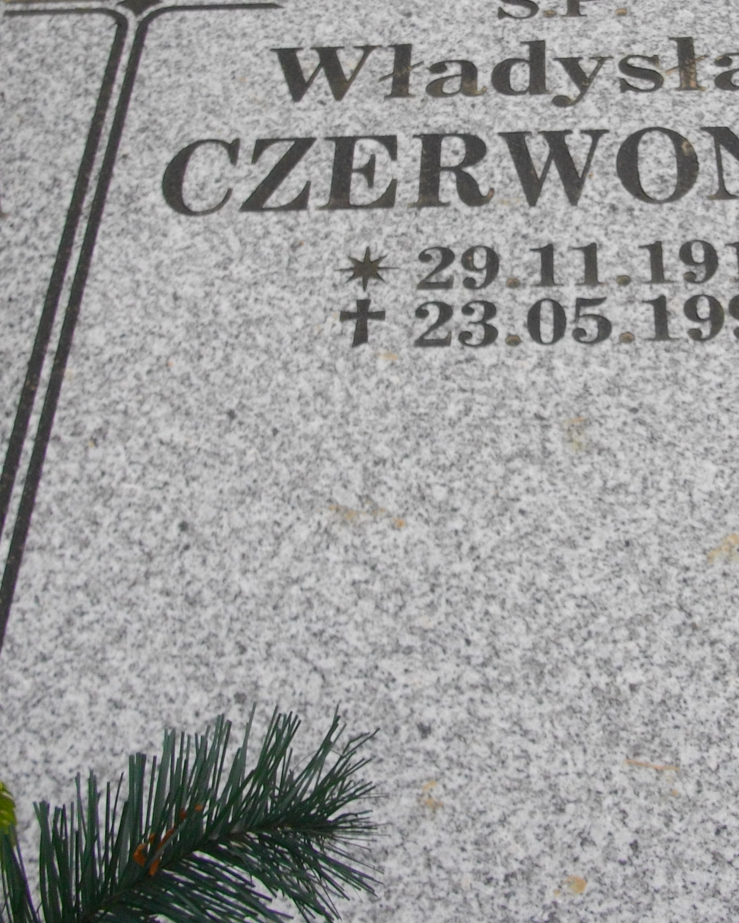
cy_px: 225
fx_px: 1859
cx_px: 632
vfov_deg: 27.5
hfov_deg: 22.1
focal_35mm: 68
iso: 121
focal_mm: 5.7
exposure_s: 1/125
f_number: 2.9
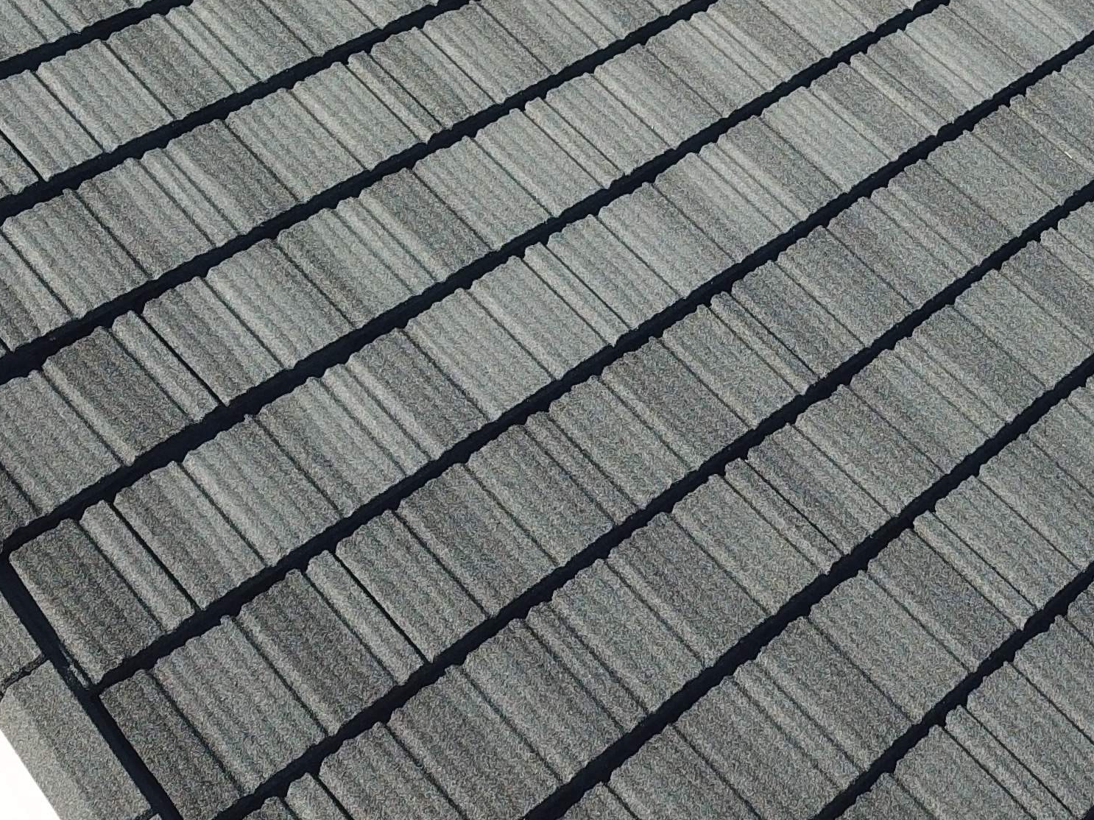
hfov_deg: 27.5
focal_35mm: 70
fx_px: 2212
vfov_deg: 19.4
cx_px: 760
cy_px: -243
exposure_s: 1/1346
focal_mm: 4.73
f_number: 2.2
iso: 100
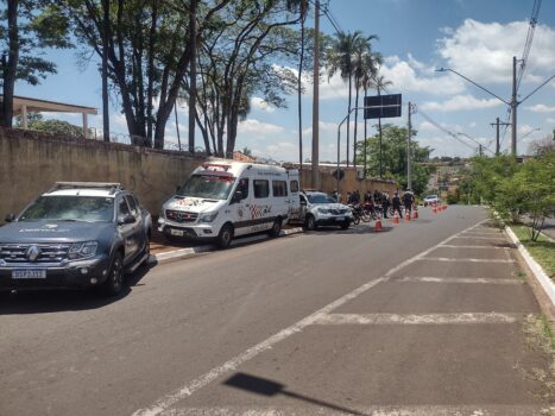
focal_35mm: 27
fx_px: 433
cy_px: 208
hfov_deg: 65.3
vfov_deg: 51.3
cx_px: 278
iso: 100
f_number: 1.7
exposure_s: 1/2150
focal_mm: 4.71
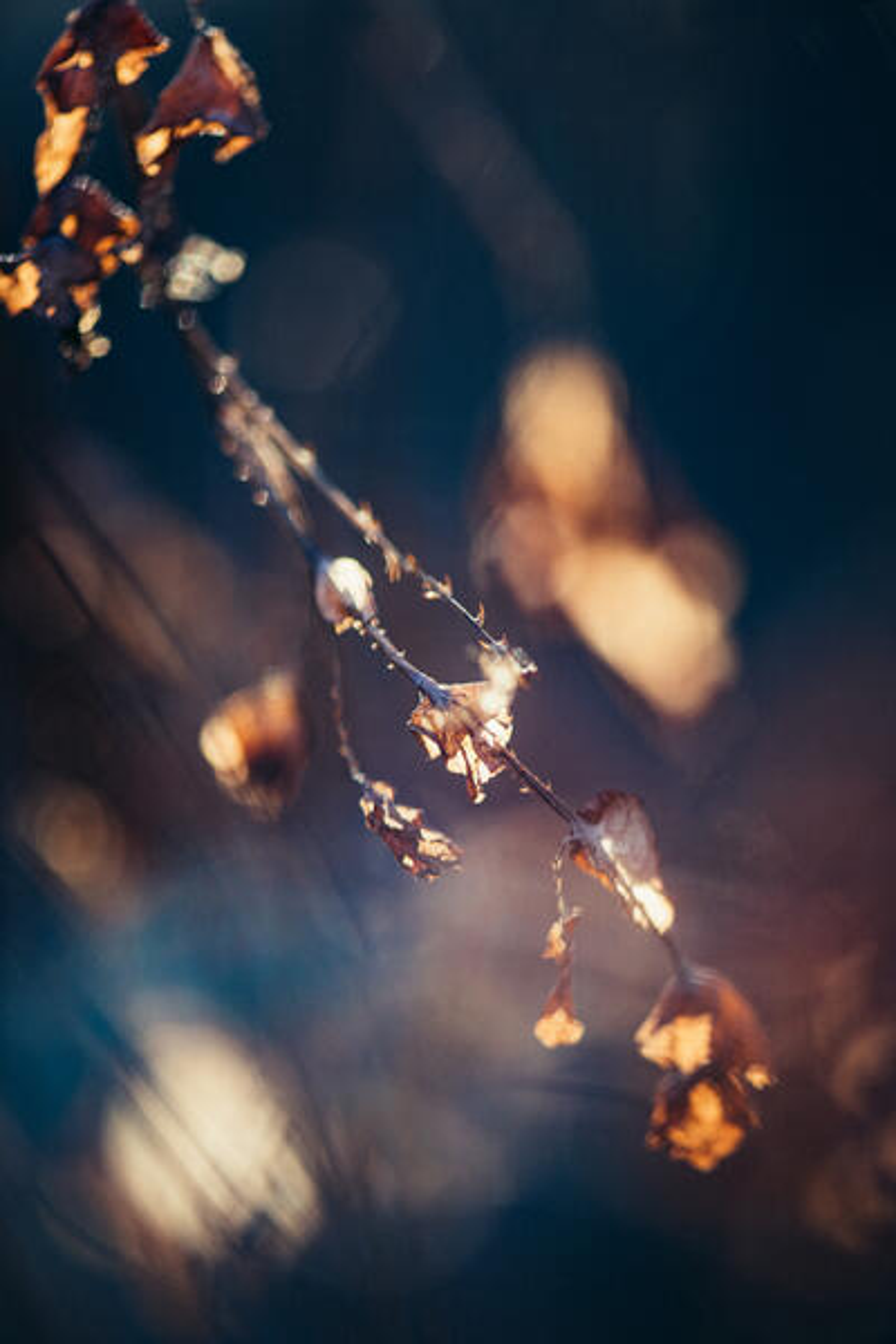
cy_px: 672
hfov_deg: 13.0
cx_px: 448
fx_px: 3920
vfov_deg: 19.5
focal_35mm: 105
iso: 400
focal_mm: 105
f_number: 3.3
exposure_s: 1/400
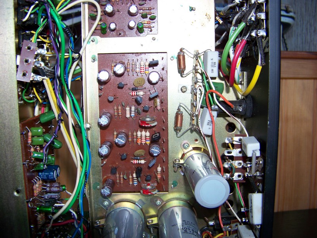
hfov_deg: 51.4
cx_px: 158
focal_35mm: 36
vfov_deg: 39.7
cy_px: 119
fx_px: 330
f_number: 2.8
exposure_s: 1/30
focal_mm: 5.85
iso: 64
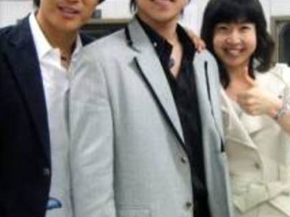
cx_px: 207
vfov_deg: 22.1
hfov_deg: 29.1
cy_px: 68
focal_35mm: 66
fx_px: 553
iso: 123
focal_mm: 7.4
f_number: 2.8
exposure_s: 1/20
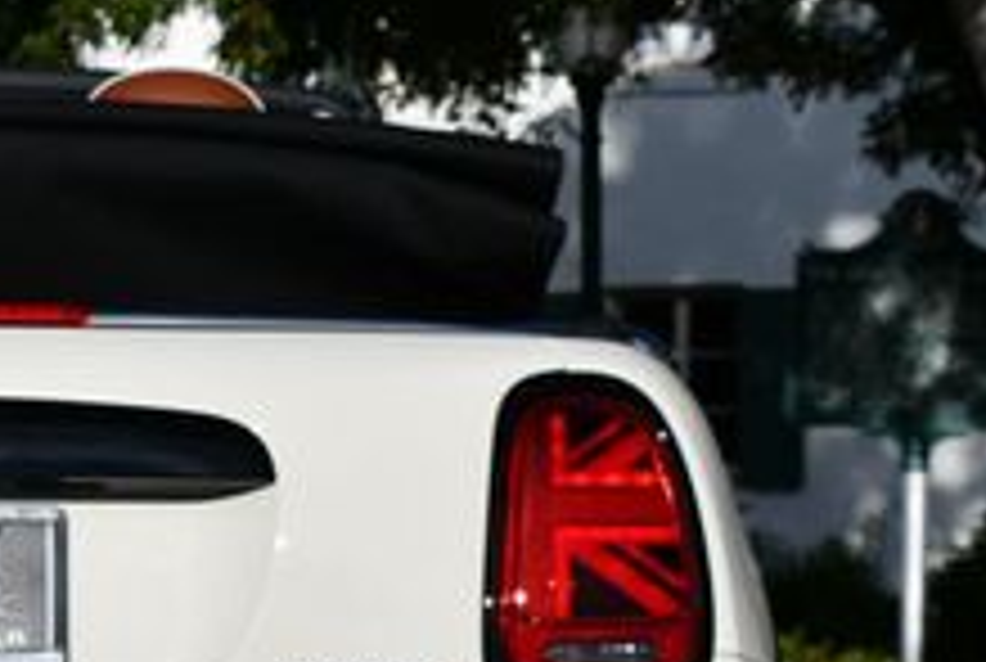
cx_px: -158
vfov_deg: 6.6
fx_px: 5763
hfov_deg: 9.7
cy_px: 572
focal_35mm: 210
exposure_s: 1/400
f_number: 10
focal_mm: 36
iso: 100
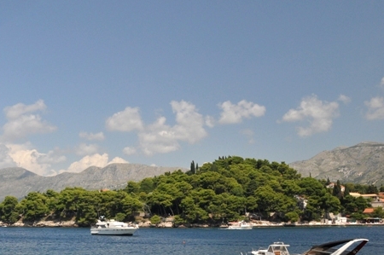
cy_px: 175
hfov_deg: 39.3
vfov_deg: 27.8
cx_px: 69
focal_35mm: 48
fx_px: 511
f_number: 11
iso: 640
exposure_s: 1/500
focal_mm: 18
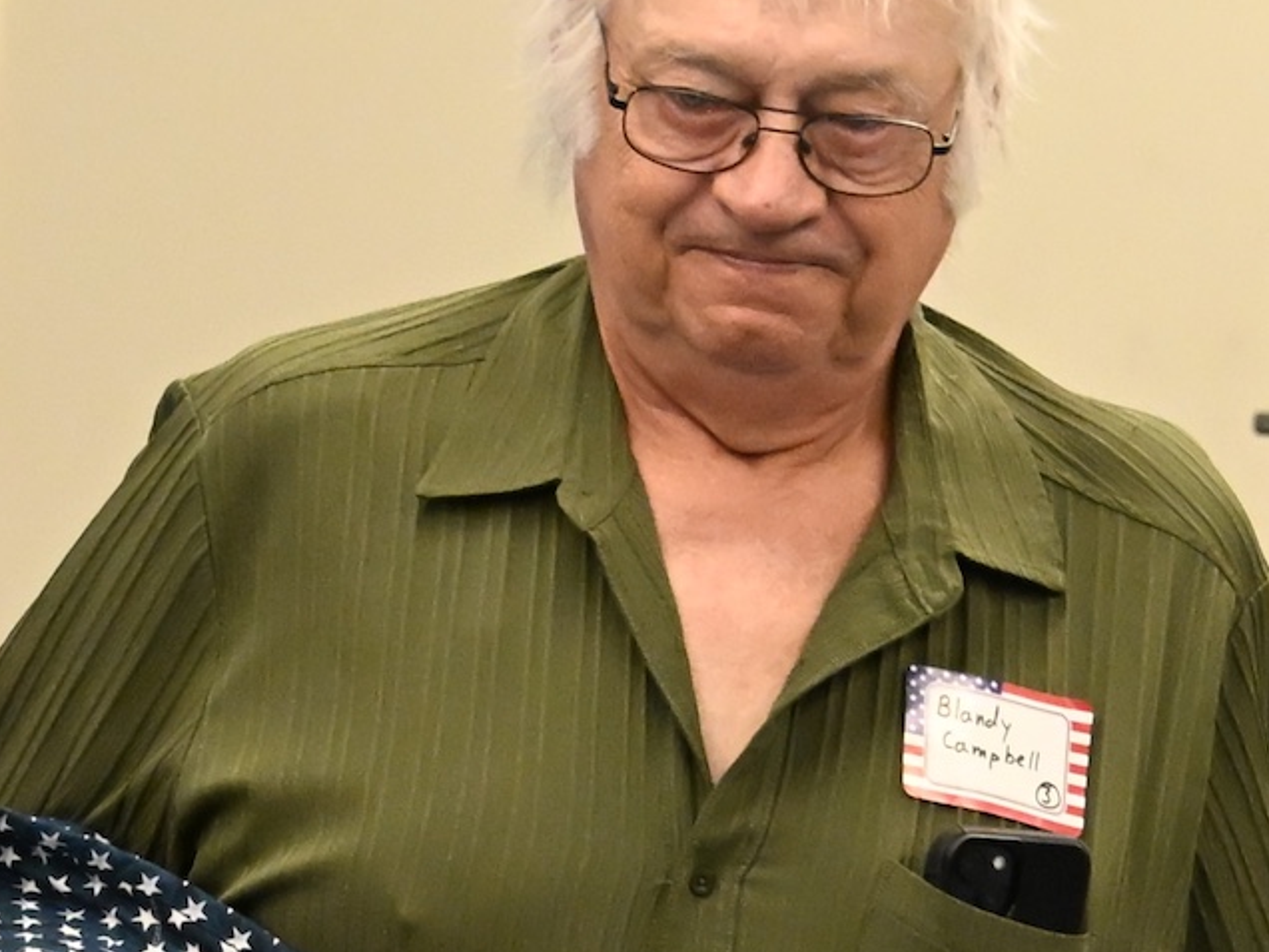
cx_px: 774
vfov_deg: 6.8
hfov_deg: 9.0
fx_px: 8028
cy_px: 329
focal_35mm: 219
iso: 5600
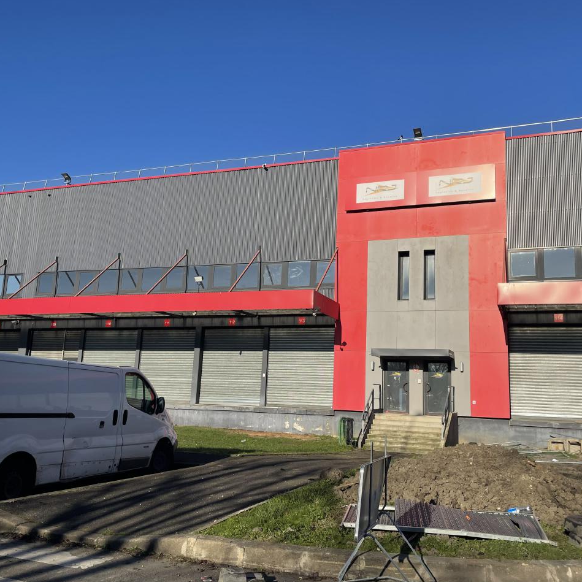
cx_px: 312
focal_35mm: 31
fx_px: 590
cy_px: 293
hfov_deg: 52.5
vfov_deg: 52.5
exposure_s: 1/4292
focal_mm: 4.2
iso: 32
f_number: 1.6
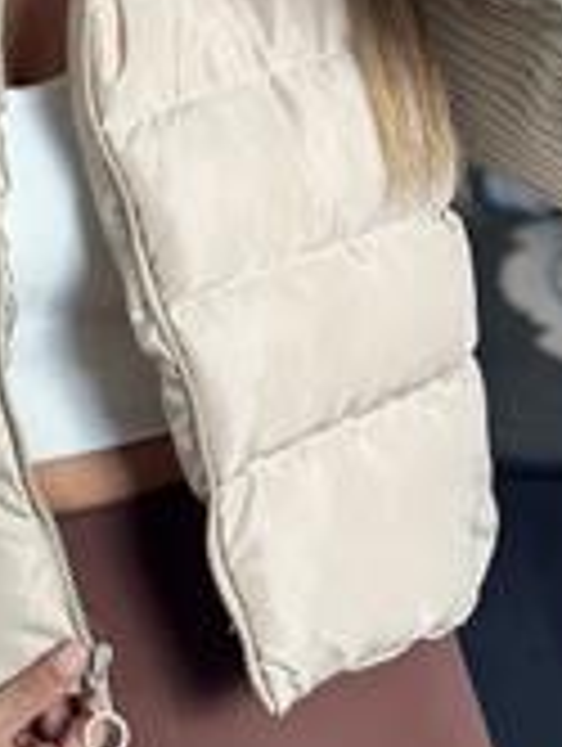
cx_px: 117
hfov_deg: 10.2
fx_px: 3152
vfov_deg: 13.4
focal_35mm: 146
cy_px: 148
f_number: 1.78
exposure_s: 1/98
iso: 125
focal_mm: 6.86
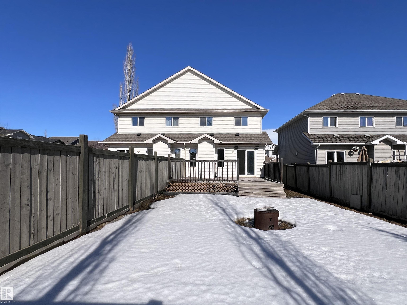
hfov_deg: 106.2
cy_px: 152
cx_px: 204
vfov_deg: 89.9
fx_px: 153
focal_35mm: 13
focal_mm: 1.57
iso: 40
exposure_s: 1/5000
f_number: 1.8
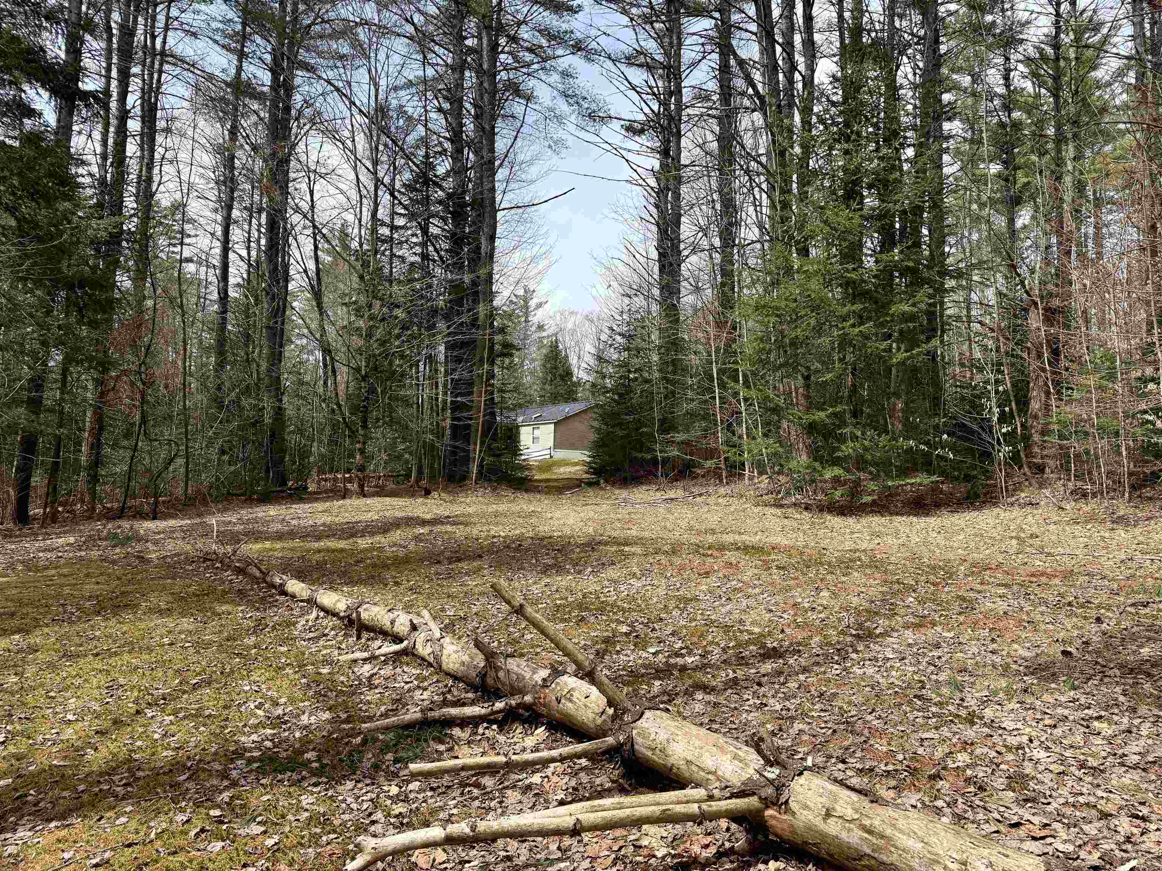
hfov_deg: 71.6
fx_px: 806
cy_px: 436
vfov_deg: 56.8
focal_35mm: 24
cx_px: 581
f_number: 1.78
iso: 100
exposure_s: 1/3584
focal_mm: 6.76
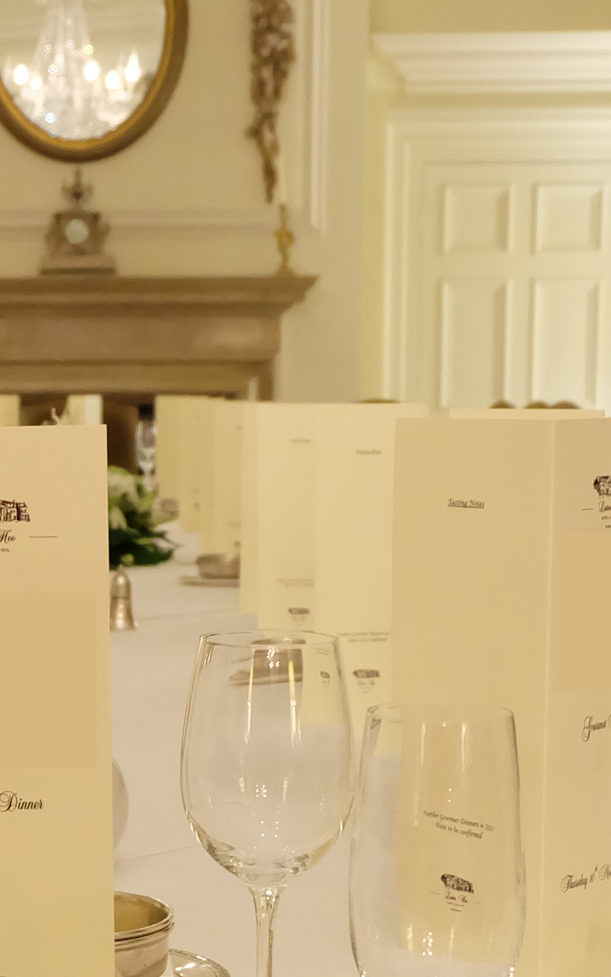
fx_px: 2210
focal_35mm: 83
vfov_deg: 24.7
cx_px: -8
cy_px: 715
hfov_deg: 15.4
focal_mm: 19.2
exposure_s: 1/4.3
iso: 3200
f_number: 4.5
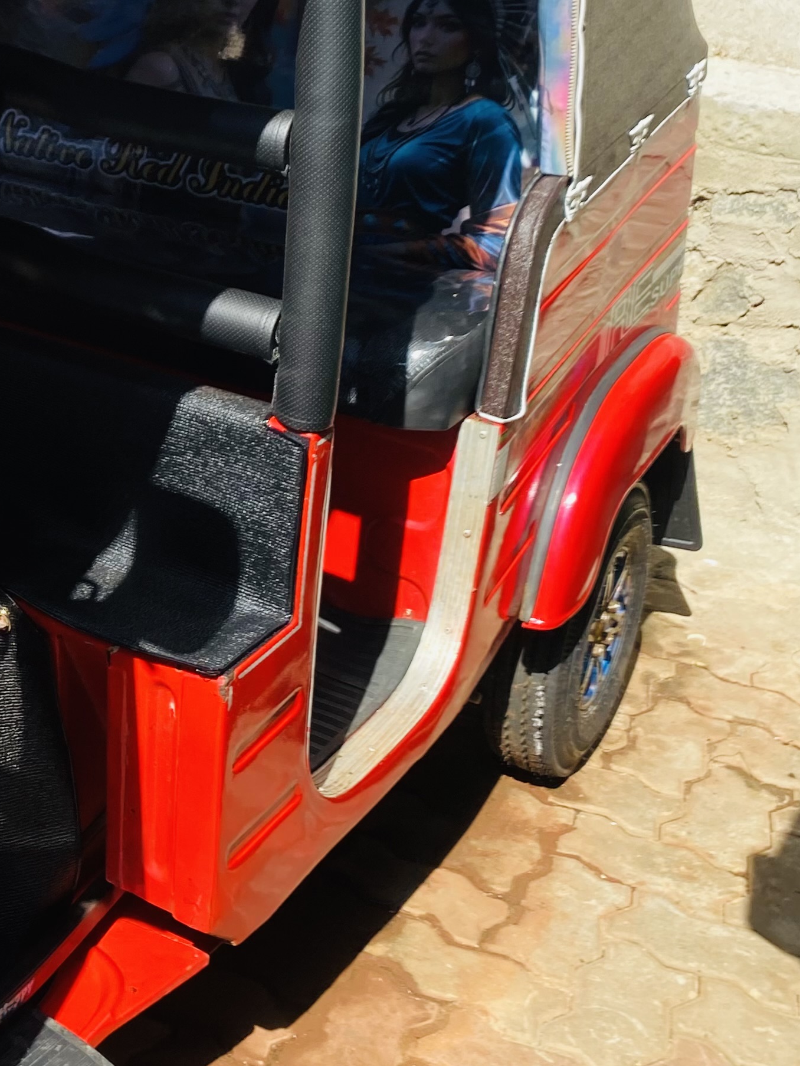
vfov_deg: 32.7
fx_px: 1787
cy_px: 293
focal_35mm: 58
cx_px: -61
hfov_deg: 23.8
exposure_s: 1/1034
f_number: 1.8
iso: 32
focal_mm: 4.25
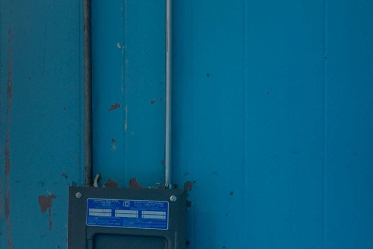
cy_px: 163
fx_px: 736
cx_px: -232
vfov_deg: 19.1
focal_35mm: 71
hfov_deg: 21.9
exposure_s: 1/60
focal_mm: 20
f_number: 2
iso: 125
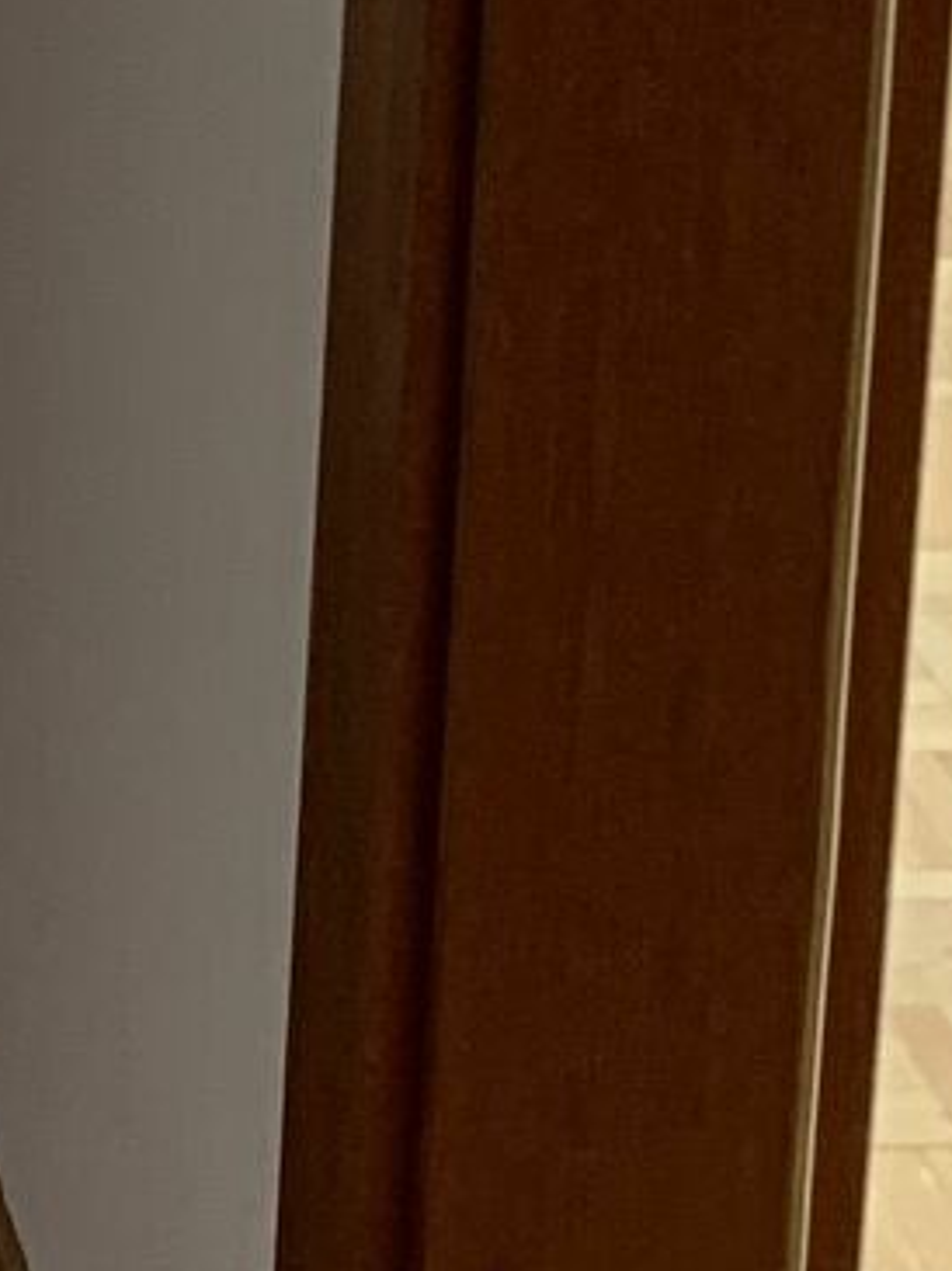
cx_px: -886
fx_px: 6682
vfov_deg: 10.2
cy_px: -1028
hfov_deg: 7.8
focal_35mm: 182
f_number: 1.8
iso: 125
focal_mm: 4.25
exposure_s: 1/50
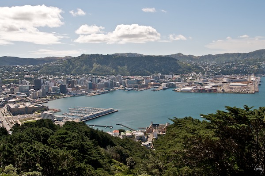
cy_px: 88
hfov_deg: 53.2
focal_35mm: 36
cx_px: 132
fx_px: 265
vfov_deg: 36.8
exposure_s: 1/500
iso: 320
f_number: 11
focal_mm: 24
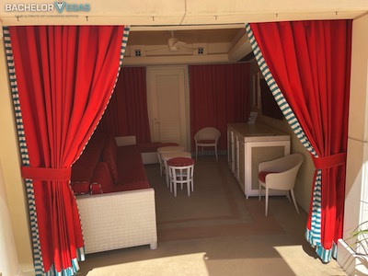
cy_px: 138
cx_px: 184
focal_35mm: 26
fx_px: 276
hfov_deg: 67.3
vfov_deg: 53.1
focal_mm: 5.1
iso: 32
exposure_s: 1/930
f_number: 1.6
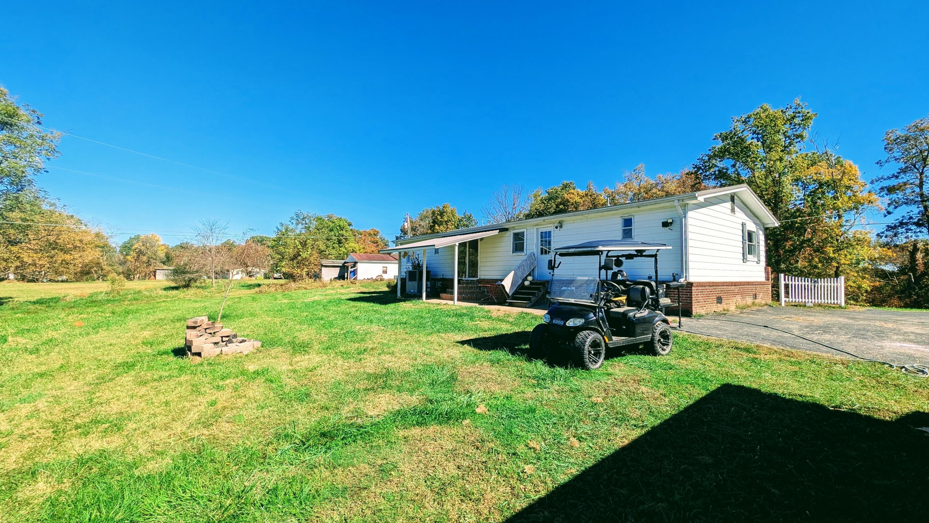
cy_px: 262
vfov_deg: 74.3
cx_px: 489
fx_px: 345
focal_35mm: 14
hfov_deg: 106.7
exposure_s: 1/2058
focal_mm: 2.23
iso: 41
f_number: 1.95
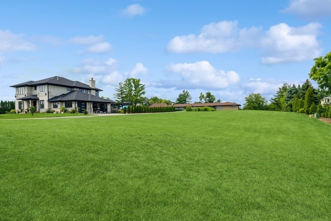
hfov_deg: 84.0
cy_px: 116
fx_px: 184
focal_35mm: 20
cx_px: 170
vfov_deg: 61.9
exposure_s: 1/200
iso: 200
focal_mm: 12
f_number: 8
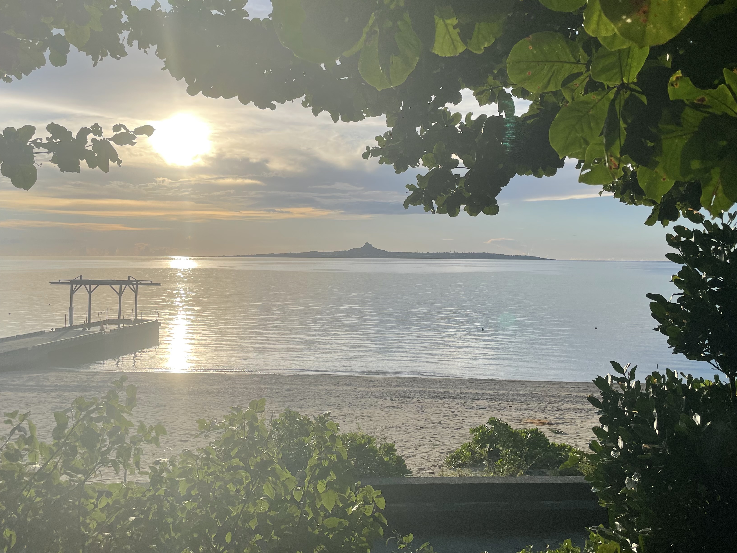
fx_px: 681
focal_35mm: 32
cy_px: 231
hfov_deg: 56.8
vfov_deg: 44.0
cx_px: 350
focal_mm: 4.2
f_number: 1.6
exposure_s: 1/5051
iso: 32
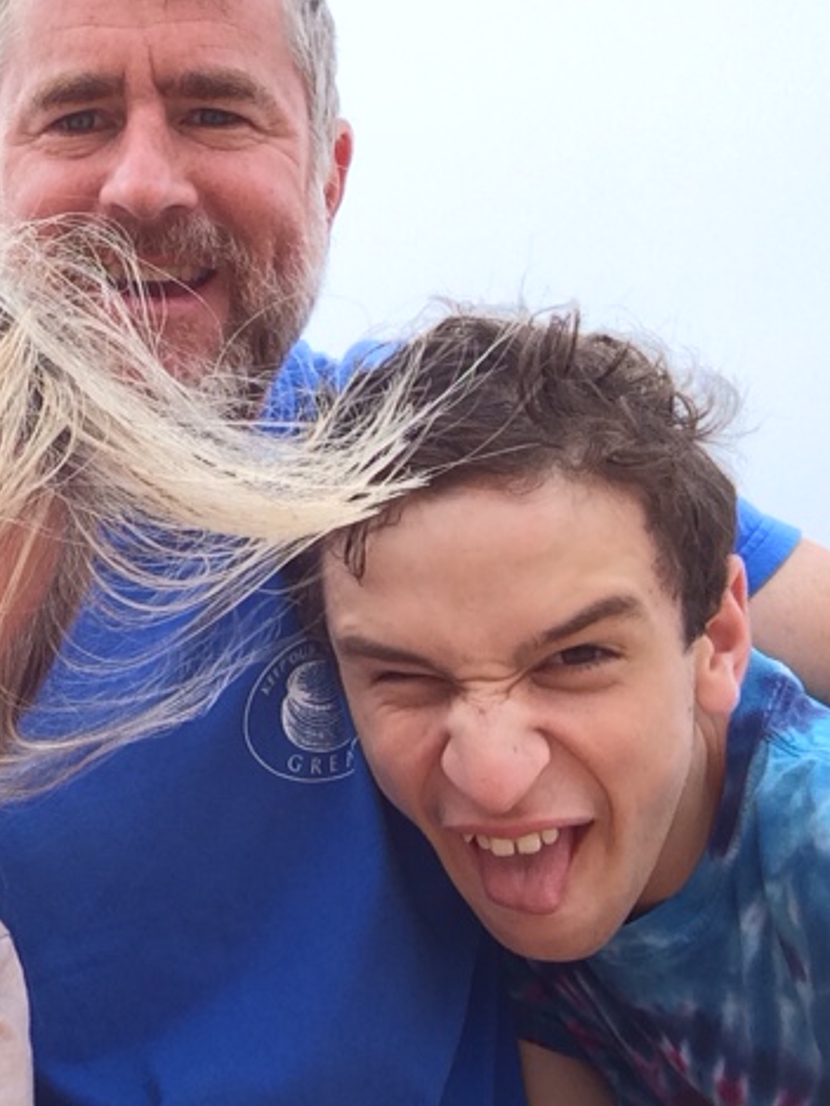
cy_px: 549
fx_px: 1438
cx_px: 99
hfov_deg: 30.9
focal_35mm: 45
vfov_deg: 42.1
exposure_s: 1/391
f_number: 2.4
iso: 50
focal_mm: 2.15
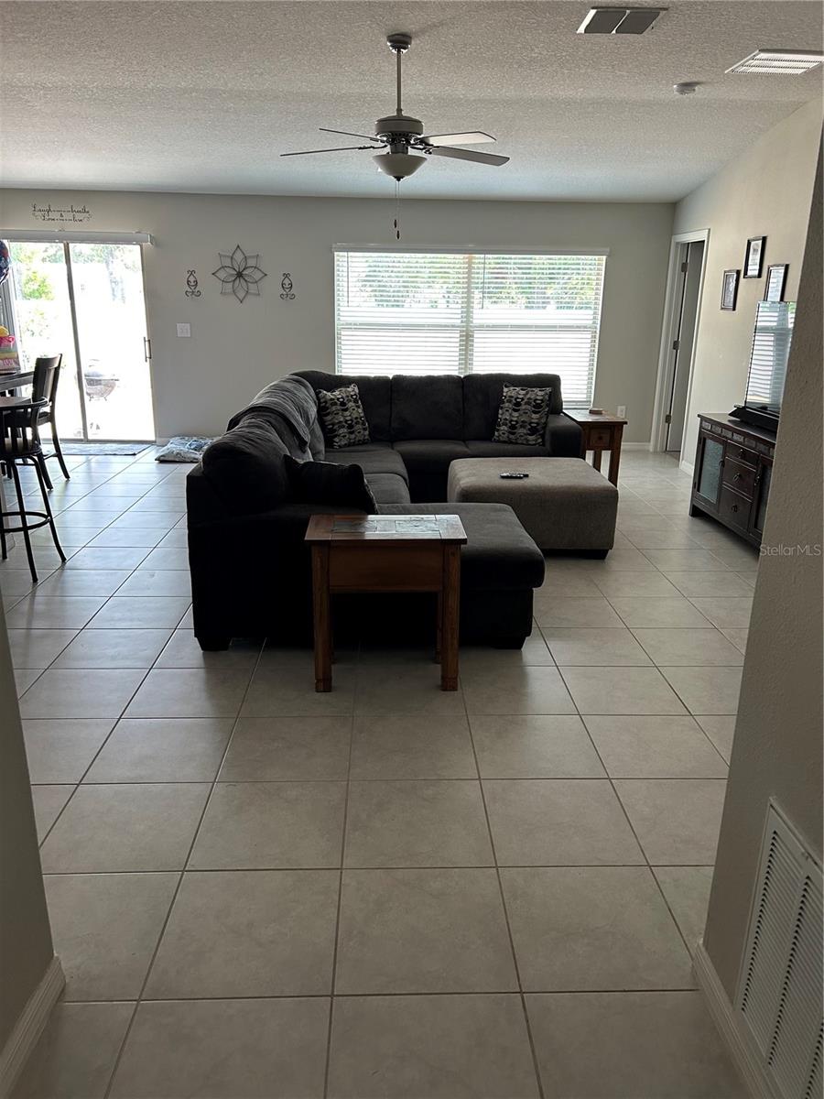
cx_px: 412
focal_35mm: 26
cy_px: 550
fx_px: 825
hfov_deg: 53.1
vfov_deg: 67.3
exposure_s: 1/95
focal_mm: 5.7
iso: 125
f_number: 1.5
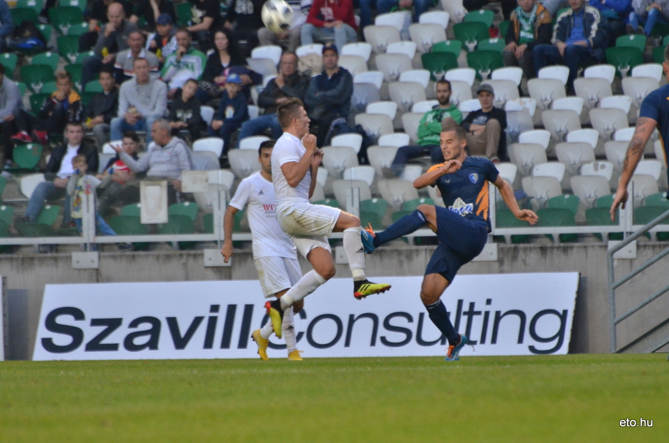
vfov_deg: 3.0
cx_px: 334
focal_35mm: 450
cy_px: 222
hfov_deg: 4.6
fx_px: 8346
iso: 1600
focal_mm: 300
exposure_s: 1/400
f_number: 5.6
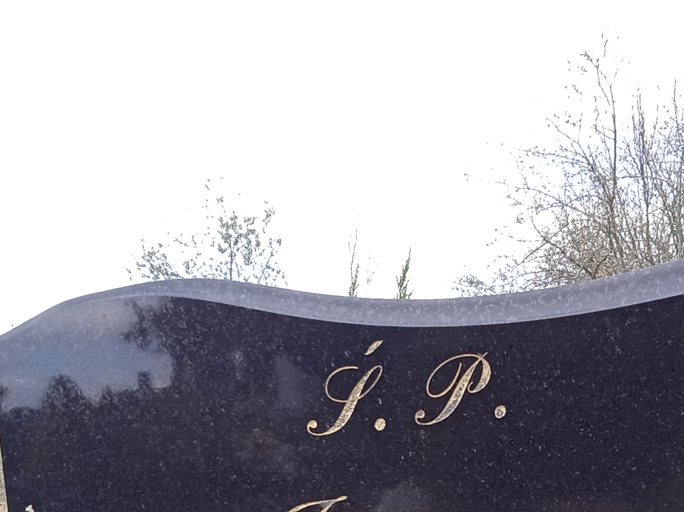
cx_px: 440
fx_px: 1501
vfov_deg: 18.0
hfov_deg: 25.6
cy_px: 677
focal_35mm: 76
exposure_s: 1/241
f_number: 2.2
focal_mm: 3.43
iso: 115
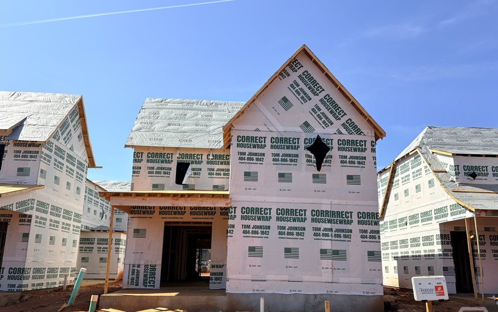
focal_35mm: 28
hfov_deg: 66.5
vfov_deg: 44.5
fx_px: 380
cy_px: 175
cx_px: 251
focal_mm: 5.96
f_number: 1.6
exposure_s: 1/4065
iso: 50
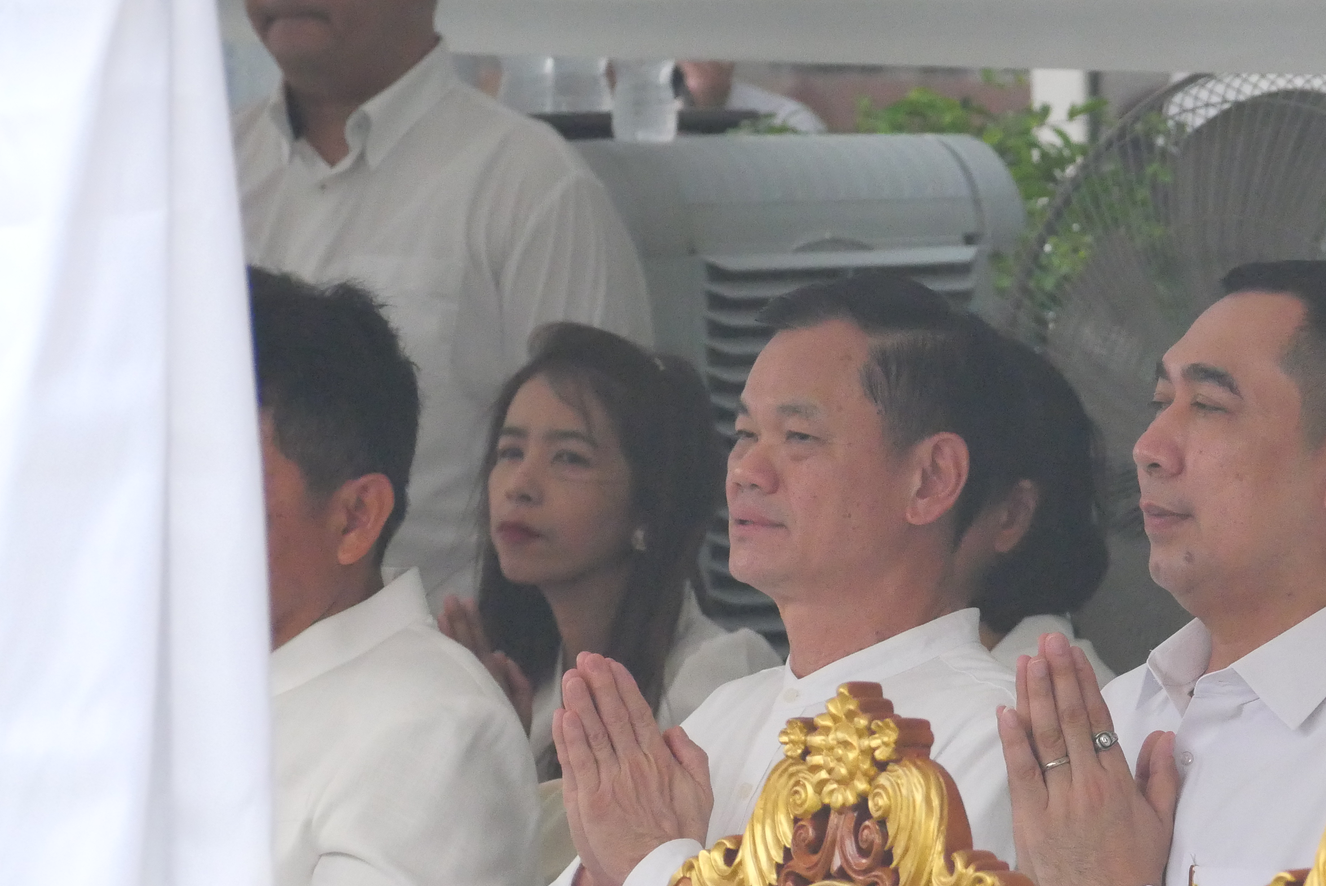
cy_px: 618
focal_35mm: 491
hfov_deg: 4.2
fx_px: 18097
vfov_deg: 2.8
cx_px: 858
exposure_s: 1/1300
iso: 4000
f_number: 7.1
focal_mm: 150
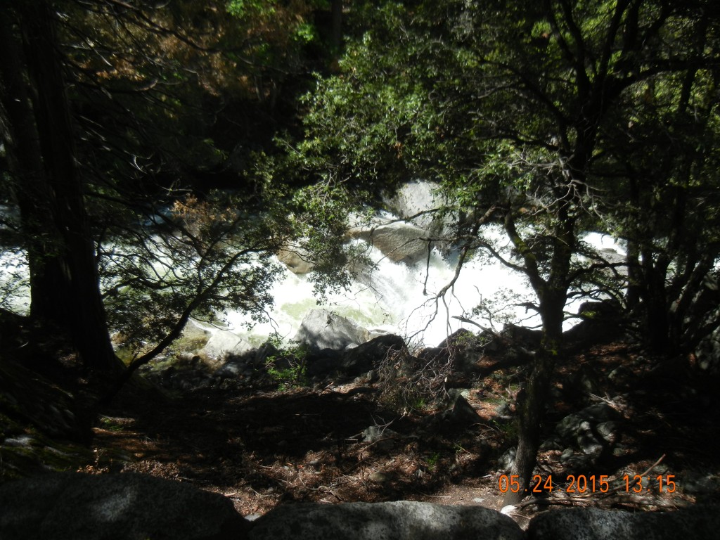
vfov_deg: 46.8
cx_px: 360
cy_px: 270
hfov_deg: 60.0
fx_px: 624
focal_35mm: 30
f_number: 3.5
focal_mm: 5.4
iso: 160
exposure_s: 1/766
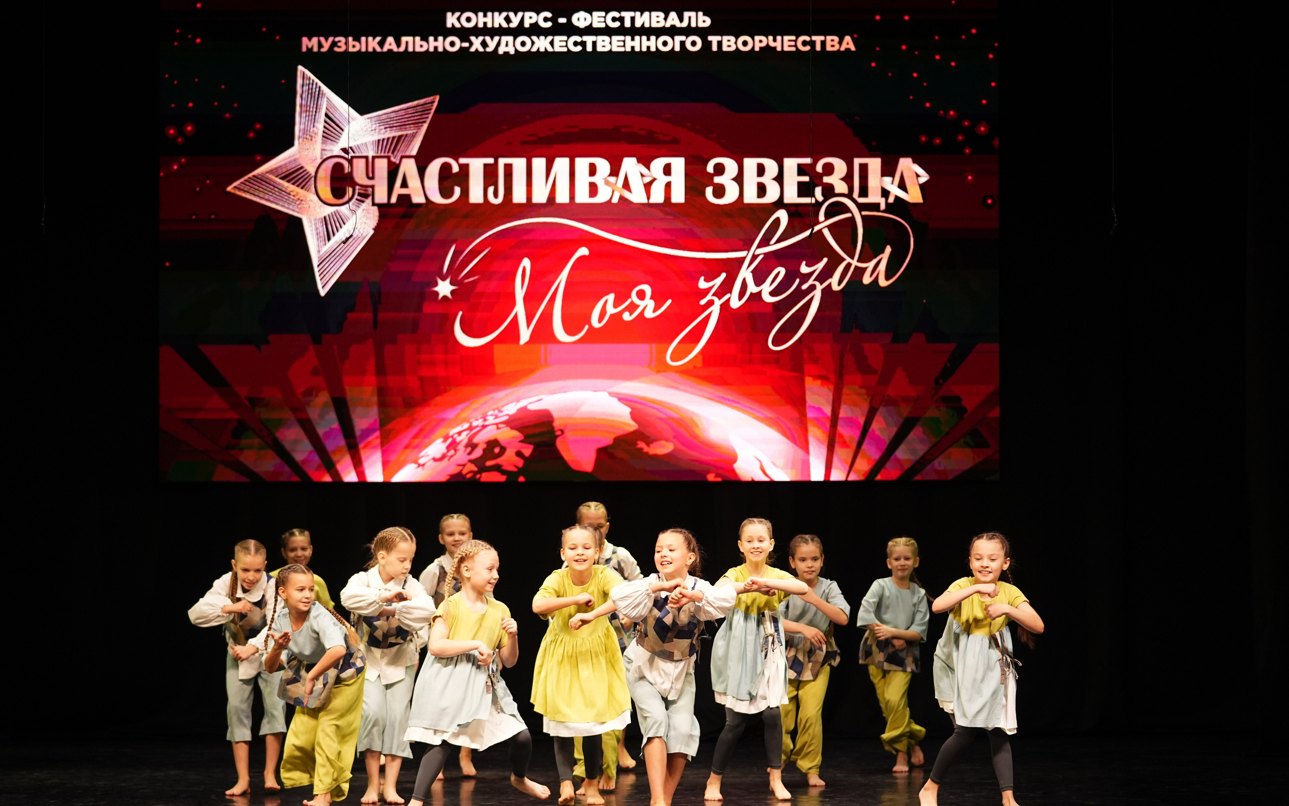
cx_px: 646
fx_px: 3829
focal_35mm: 109
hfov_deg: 19.1
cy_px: 419
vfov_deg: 12.0
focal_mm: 106
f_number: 2.8
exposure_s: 1/400
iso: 1250
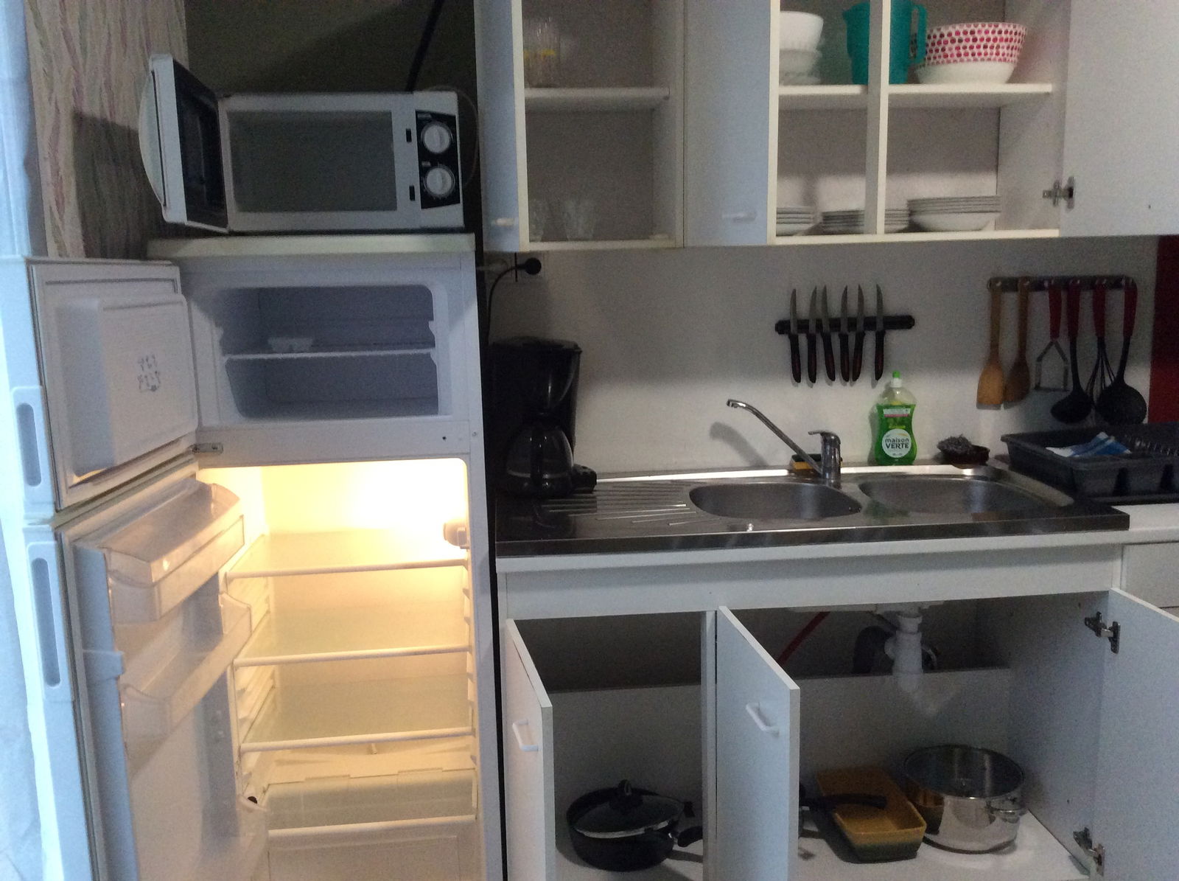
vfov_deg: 44.1
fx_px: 1088
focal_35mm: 32
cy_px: 440
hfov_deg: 56.9
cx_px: 590
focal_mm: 3.3
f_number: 2.4
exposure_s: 1/25
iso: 200
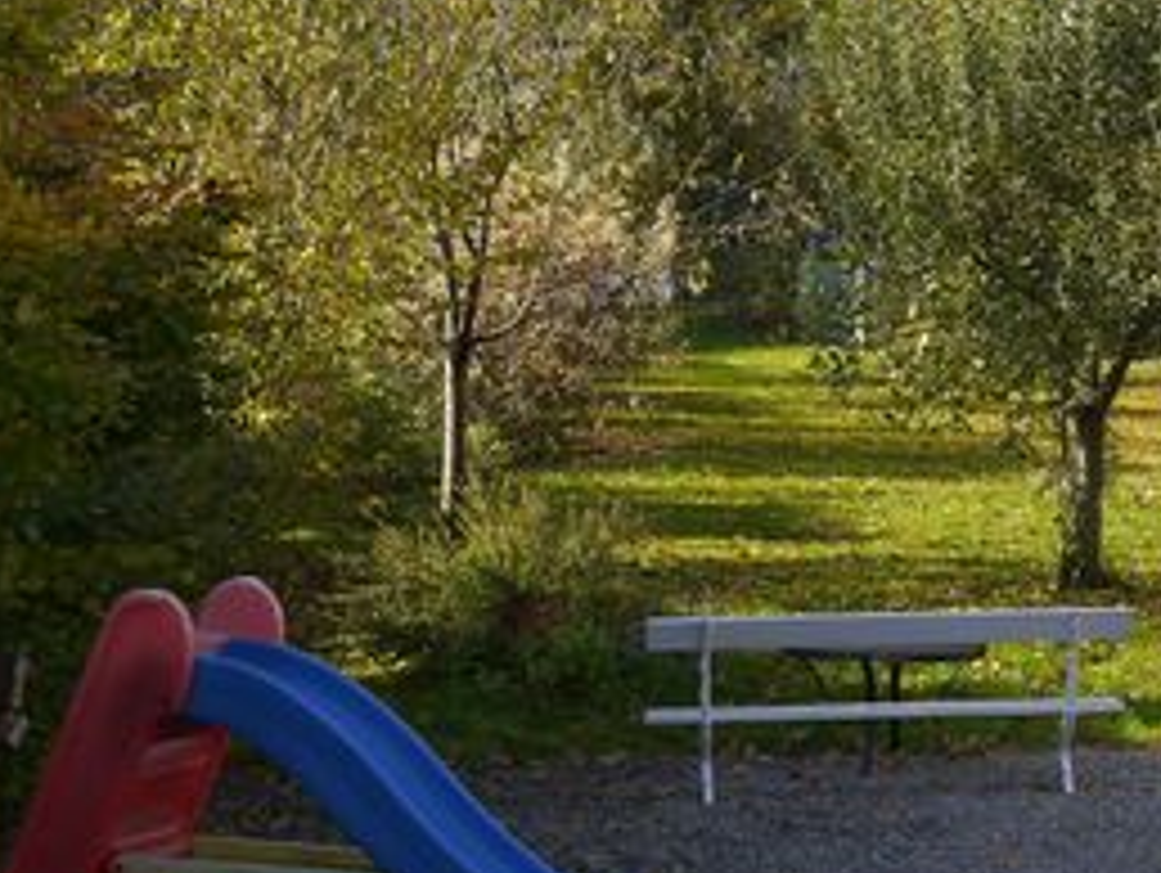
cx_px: 1076
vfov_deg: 15.9
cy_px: 297
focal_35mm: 93
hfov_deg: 20.6
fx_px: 3122
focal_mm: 20
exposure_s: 1/500
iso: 160
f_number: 4
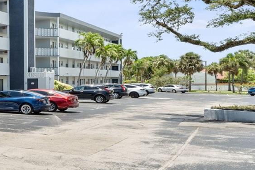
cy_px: 86
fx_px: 361
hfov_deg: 23.9
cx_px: -178
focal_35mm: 51
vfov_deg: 26.5
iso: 640
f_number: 8
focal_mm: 14
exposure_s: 1/320
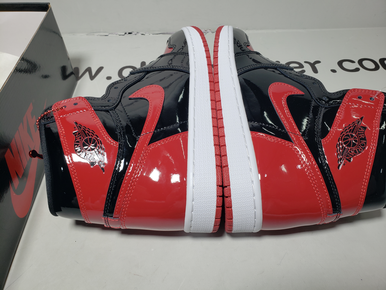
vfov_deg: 53.1
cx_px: 193
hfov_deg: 67.3
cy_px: 145
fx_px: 290
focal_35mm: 26
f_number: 2.4
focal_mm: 4.3
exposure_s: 1/163
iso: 50
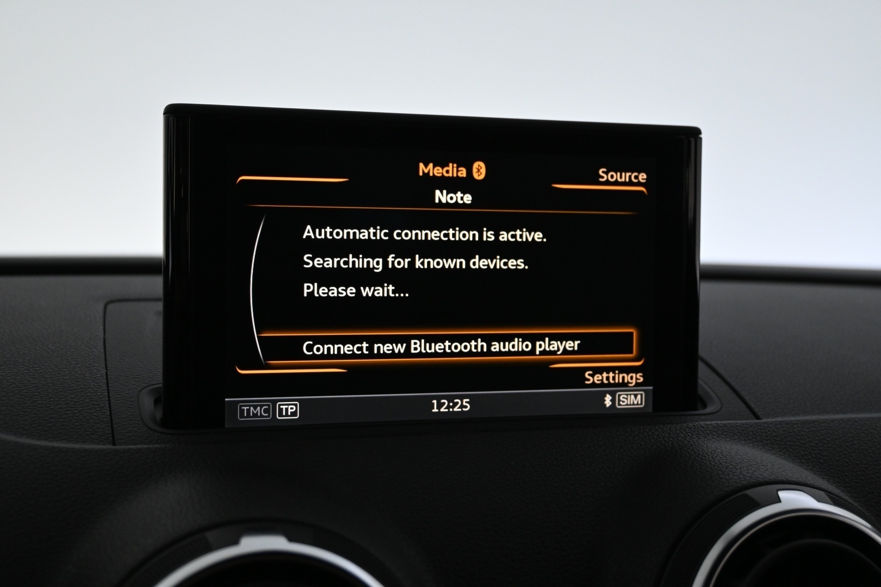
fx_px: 1101
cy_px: 294
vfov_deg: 29.9
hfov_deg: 43.6
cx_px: 440
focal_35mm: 45
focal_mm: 30
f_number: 4.8
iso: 1400
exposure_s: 1/50
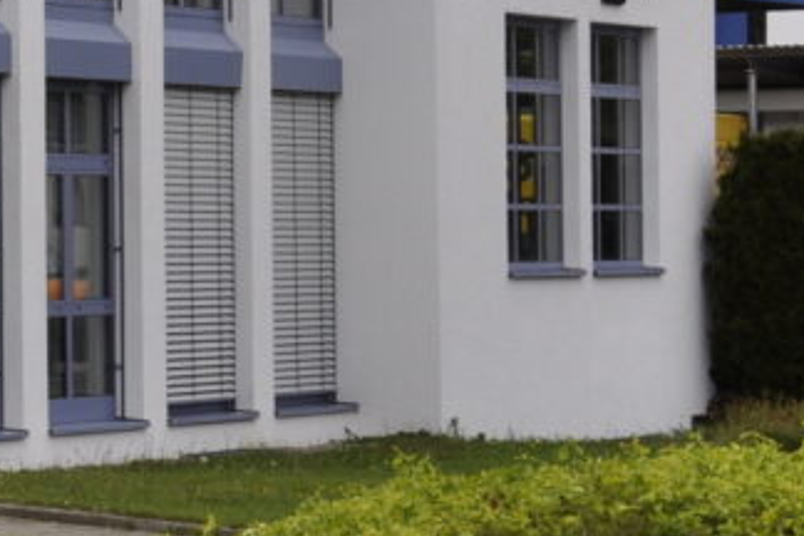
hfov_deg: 11.0
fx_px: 3640
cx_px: -990
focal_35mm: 163
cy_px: 122
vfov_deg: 8.4
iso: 200
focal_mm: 24
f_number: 9
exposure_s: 1/320
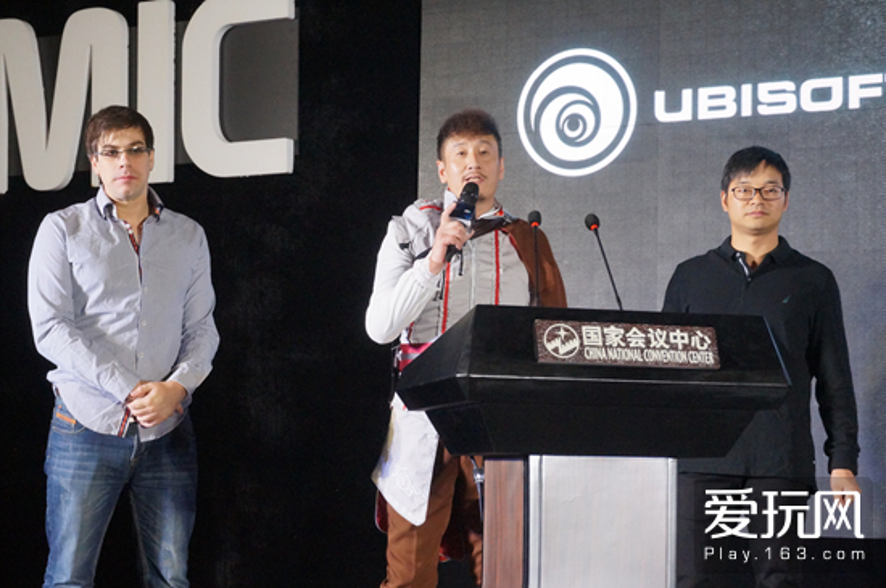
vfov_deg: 18.1
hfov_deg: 27.0
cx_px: 443
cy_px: 294
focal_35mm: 75
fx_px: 1843
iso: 3200
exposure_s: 1/50
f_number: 11
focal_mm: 50
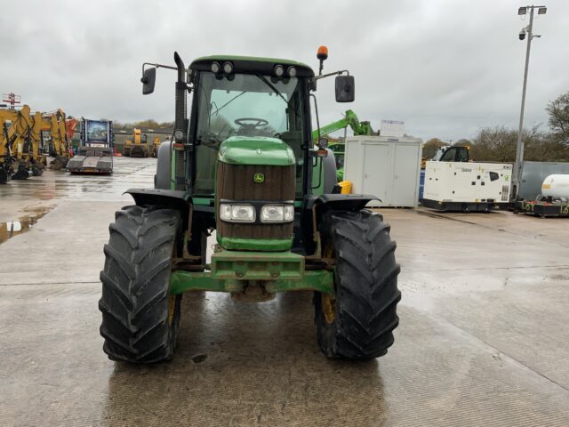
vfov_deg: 48.2
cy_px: 214
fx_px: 477
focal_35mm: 29
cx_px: 284
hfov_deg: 61.7
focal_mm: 3
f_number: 1.8
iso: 16
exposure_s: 1/262
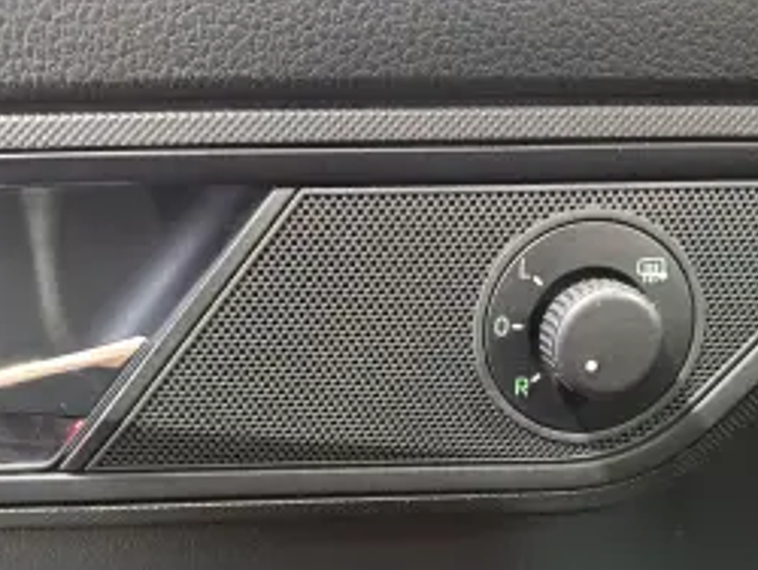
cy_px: 400
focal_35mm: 36
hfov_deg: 51.2
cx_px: 418
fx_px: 789
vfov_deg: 39.0
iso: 640
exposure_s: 1/20
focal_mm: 4.65
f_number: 1.8
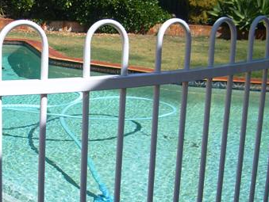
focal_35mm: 66
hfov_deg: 28.4
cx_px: 37
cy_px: 82
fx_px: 513
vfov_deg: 22.3
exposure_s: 1/180
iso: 50
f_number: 7.1
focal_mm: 5.8
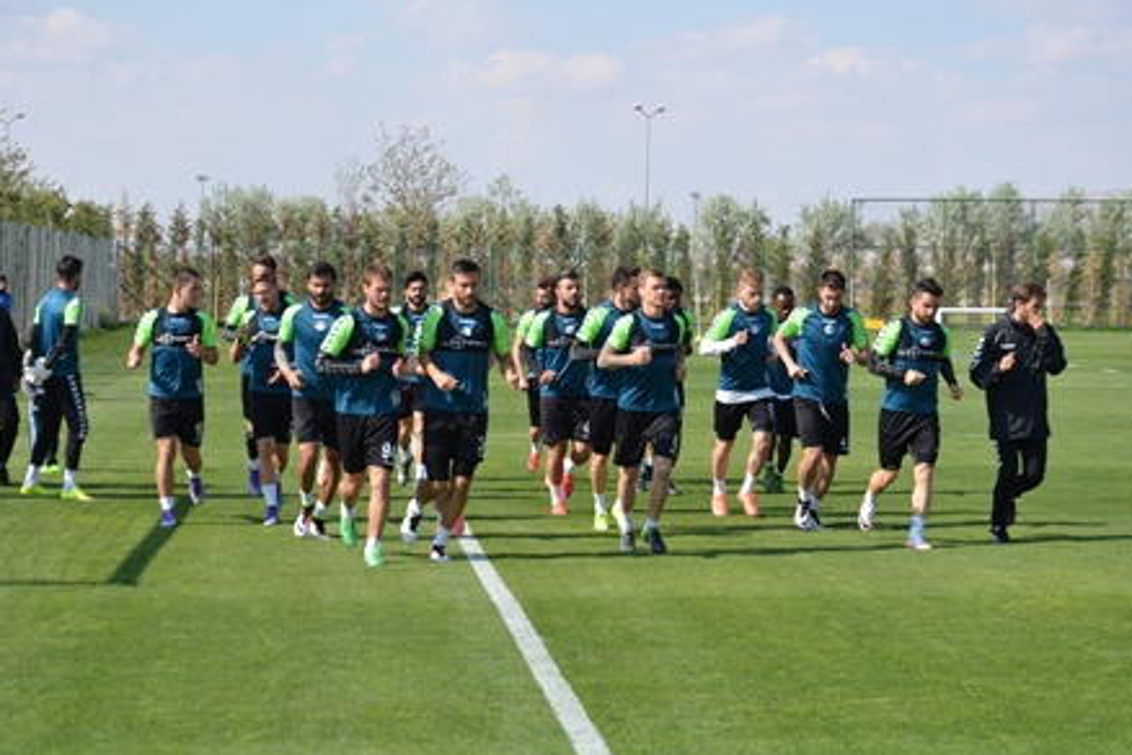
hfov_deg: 20.2
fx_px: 3176
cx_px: 571
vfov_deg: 13.6
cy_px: 381
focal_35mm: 101
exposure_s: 1/200
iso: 100
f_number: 8
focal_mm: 66
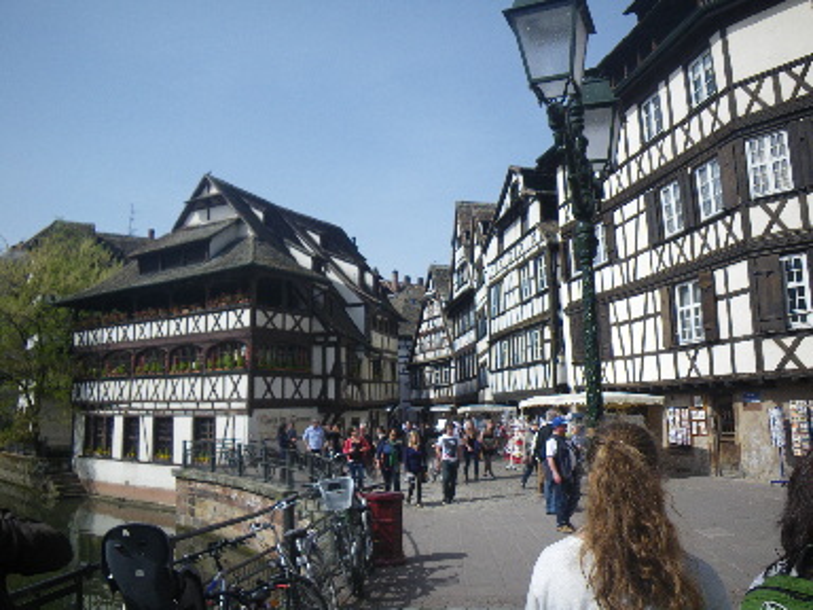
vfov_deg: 49.7
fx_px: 658
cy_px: 305
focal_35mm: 28
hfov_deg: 63.4
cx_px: 406
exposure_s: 1/640
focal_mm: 5
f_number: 3.5
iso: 50
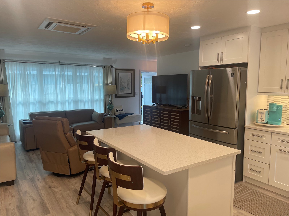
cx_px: 144
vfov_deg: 53.1
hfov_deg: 67.3
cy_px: 108
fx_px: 217
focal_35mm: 26
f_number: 1.6
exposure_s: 1/120
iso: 50
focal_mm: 4.2
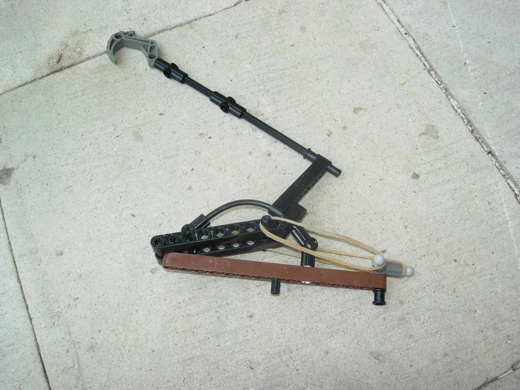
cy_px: 195
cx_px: 260
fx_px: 571
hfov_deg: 49.0
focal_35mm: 38
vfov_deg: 37.7
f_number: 4.8
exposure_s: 1/49.3
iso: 79
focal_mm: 7.8
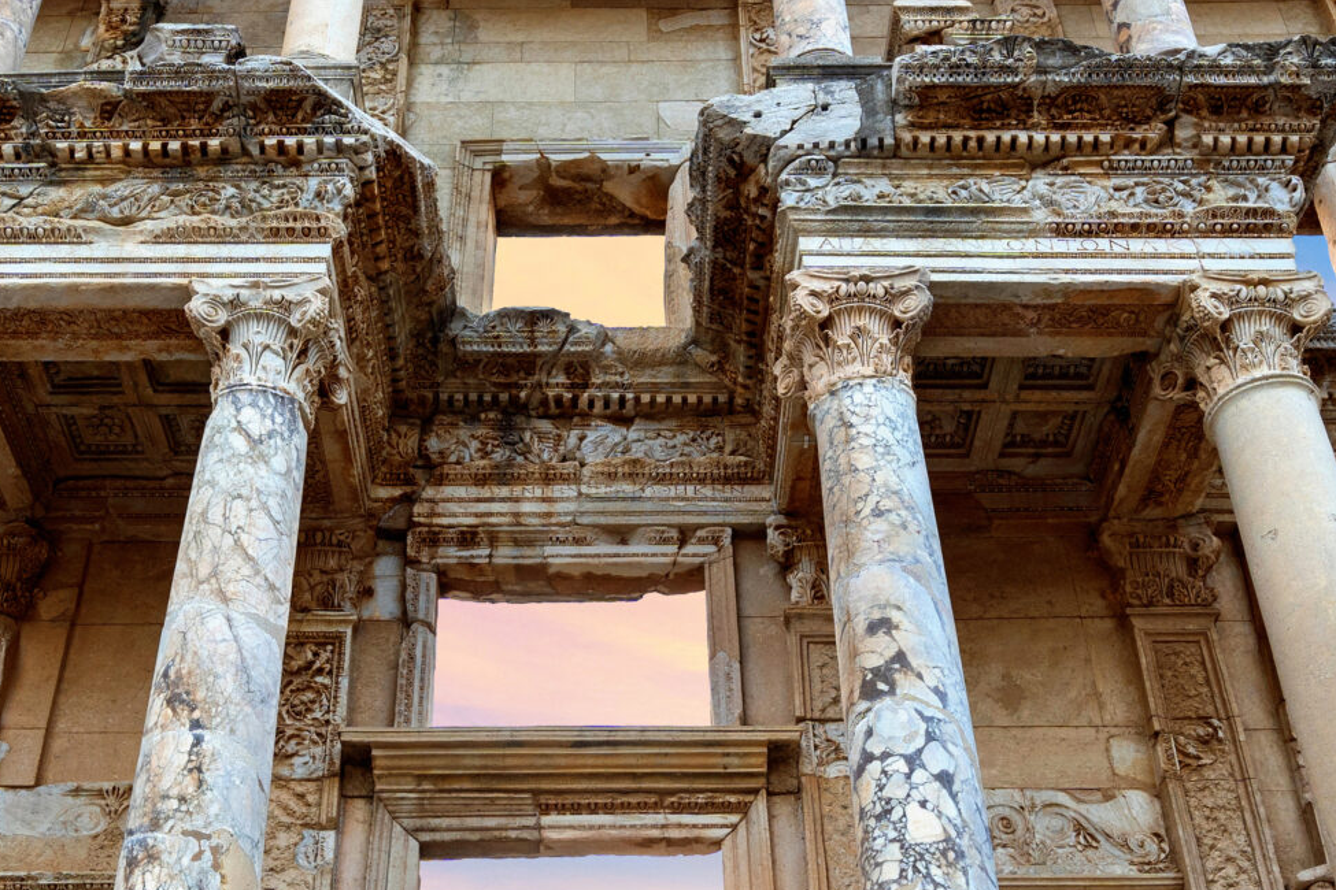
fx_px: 1559
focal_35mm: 42
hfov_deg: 46.3
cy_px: 718
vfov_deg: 31.1
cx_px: 593
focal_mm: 16
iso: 250
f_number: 5
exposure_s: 1/60
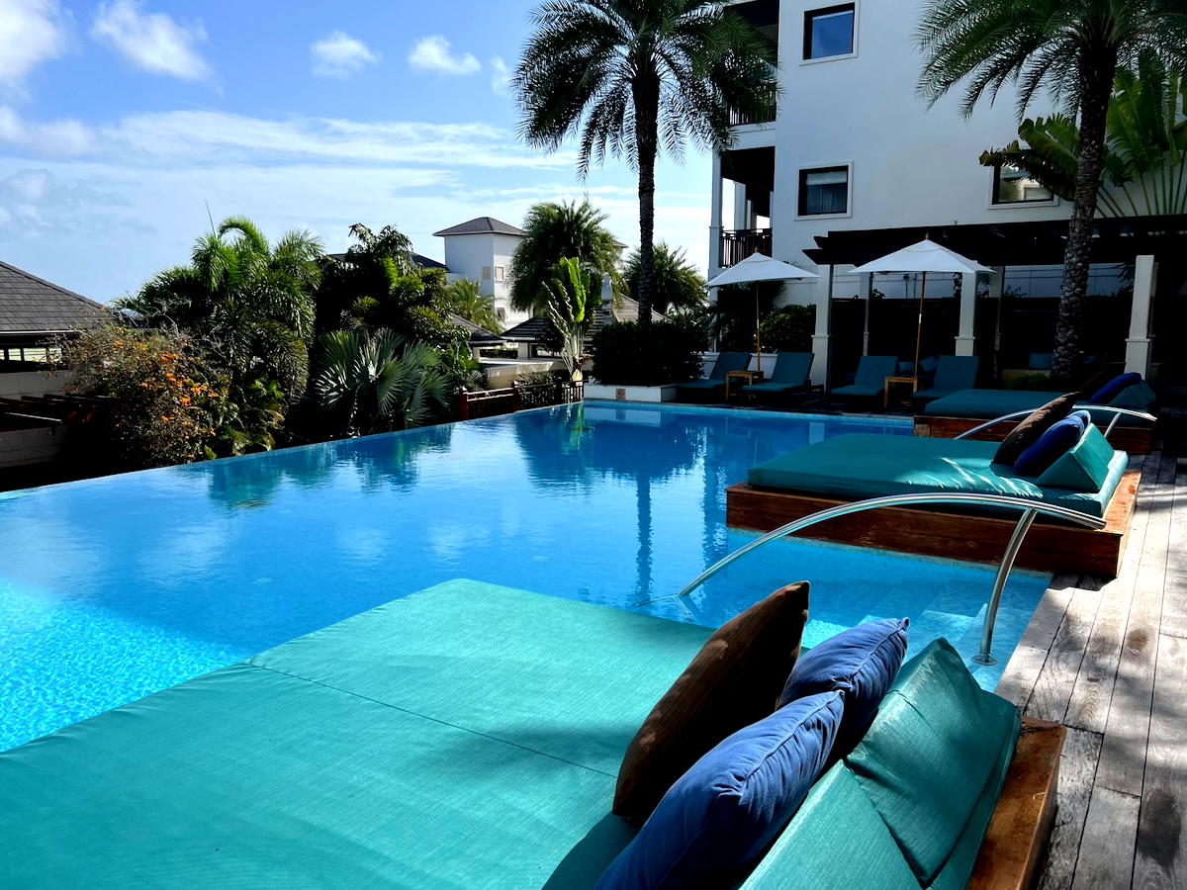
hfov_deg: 67.3
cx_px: 594
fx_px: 892
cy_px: 445
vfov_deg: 53.1
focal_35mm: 26
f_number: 1.5
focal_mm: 5.7
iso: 50
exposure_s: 1/3571
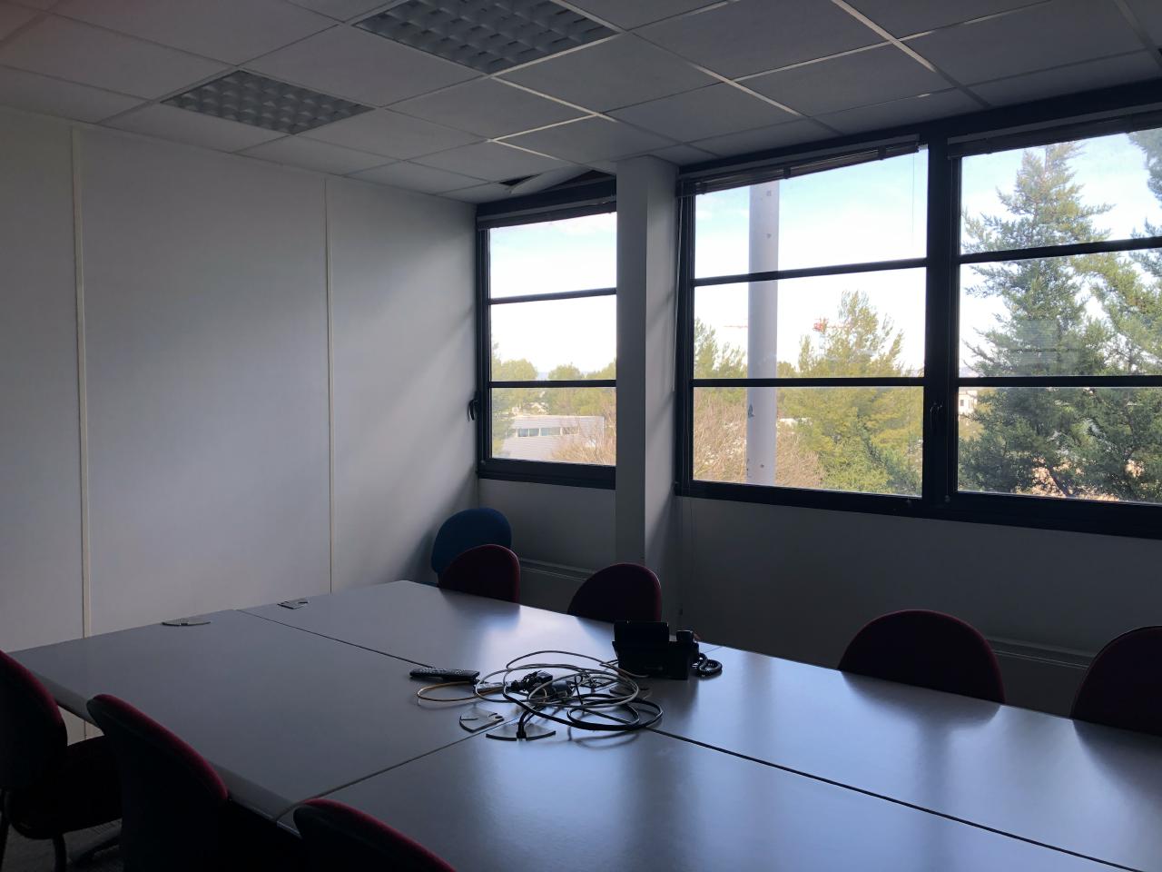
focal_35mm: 28
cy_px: 436
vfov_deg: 49.7
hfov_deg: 63.4
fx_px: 940
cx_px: 581
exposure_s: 1/120
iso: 25
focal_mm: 3.99
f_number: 1.8
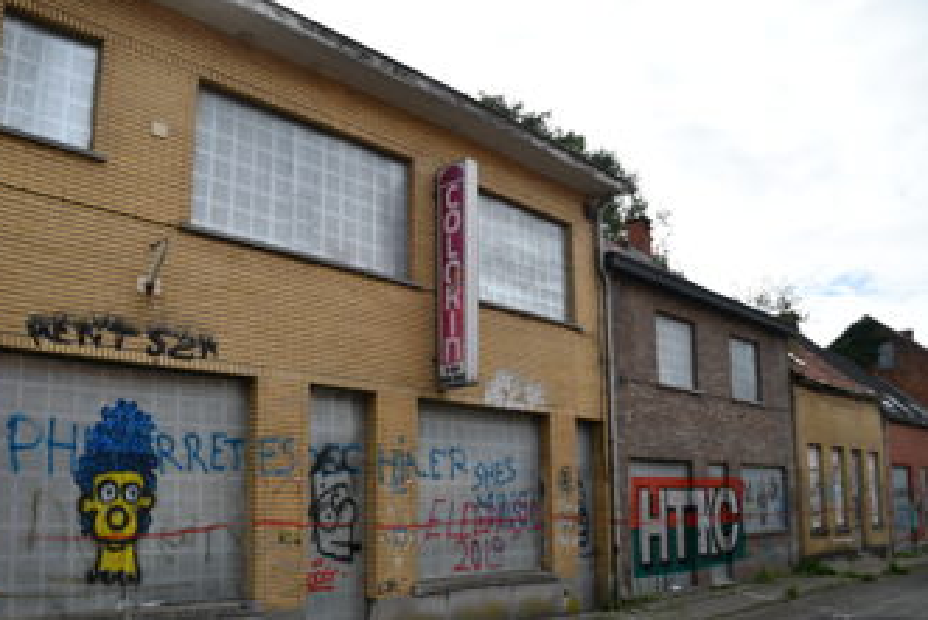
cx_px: 384
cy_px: 369
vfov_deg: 44.8
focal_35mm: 29
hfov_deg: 63.2
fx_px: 748
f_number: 3.5
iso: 100
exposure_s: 1/1250
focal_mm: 16
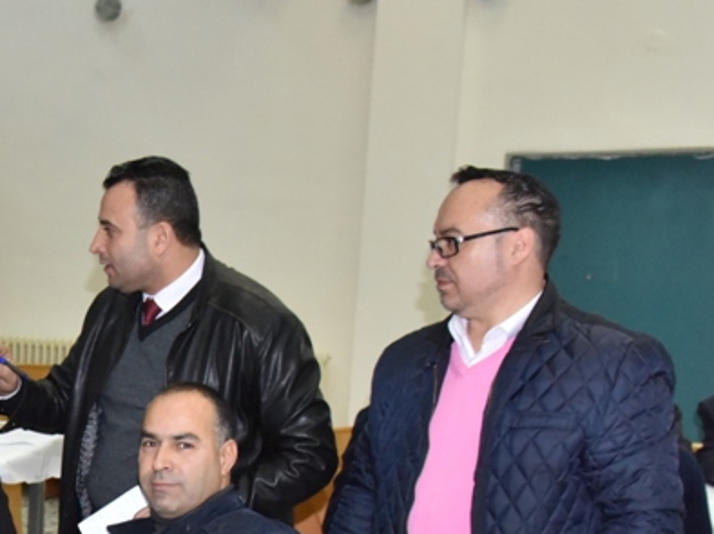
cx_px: -169
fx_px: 1443
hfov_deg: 24.8
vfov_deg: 20.3
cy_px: 535
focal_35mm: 70
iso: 2500
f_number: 7.1
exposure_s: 1/250
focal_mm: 28
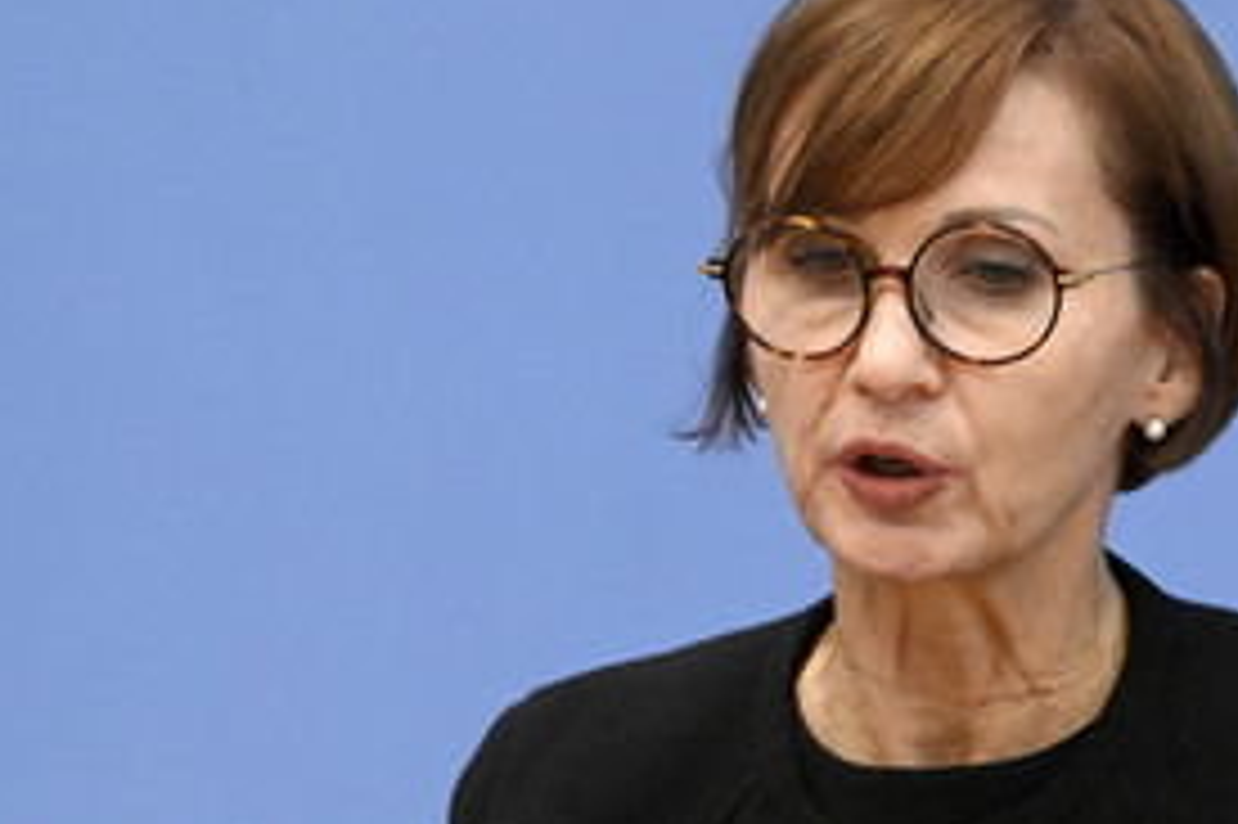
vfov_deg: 7.2
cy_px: 554
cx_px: 921
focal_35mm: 190
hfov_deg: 10.8
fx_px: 6530
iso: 5000
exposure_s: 1/640
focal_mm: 116
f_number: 5.6
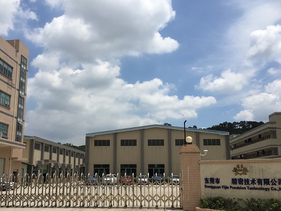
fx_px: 292
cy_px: 119
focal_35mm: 36
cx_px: 127
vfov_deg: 39.6
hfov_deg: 51.2
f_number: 2.2
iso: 32
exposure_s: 1/4405
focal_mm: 4.15
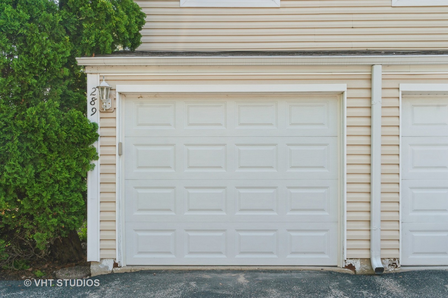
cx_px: 224
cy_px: 149
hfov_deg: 58.8
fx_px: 398
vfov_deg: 41.1
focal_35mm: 32
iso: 200
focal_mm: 32
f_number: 8
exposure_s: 1/320
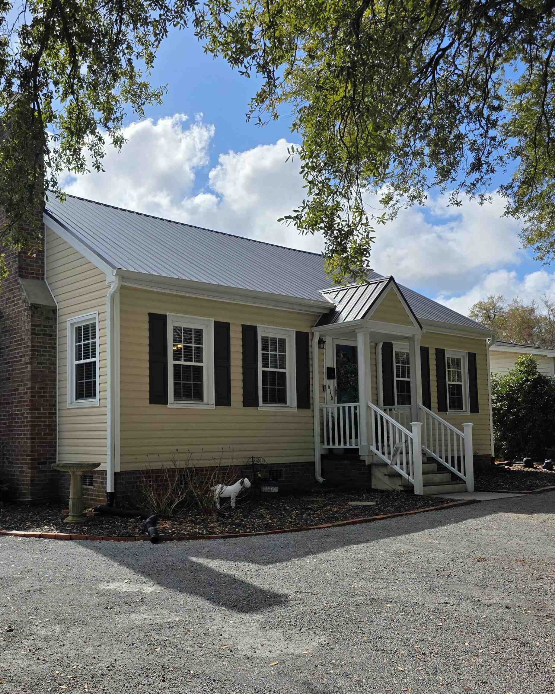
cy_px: 347
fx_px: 616
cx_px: 149
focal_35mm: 30
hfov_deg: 47.0
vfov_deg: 58.8
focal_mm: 6.3
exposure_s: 1/10000
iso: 50
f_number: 1.7
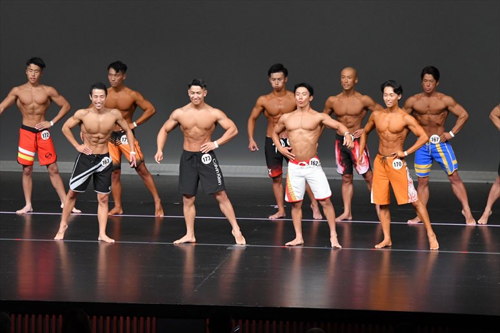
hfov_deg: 10.2
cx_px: 250
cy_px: 166
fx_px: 2804
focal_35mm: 202
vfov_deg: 6.8
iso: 4000
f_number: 5.6
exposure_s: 1/400
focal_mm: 135
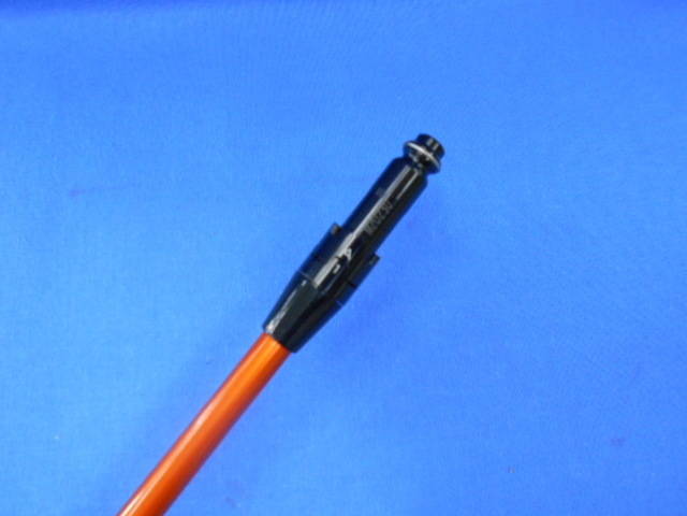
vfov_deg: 53.1
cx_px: 344
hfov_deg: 67.3
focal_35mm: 26
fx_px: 516
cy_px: 258
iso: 320
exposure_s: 1/30
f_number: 3.2
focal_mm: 4.6
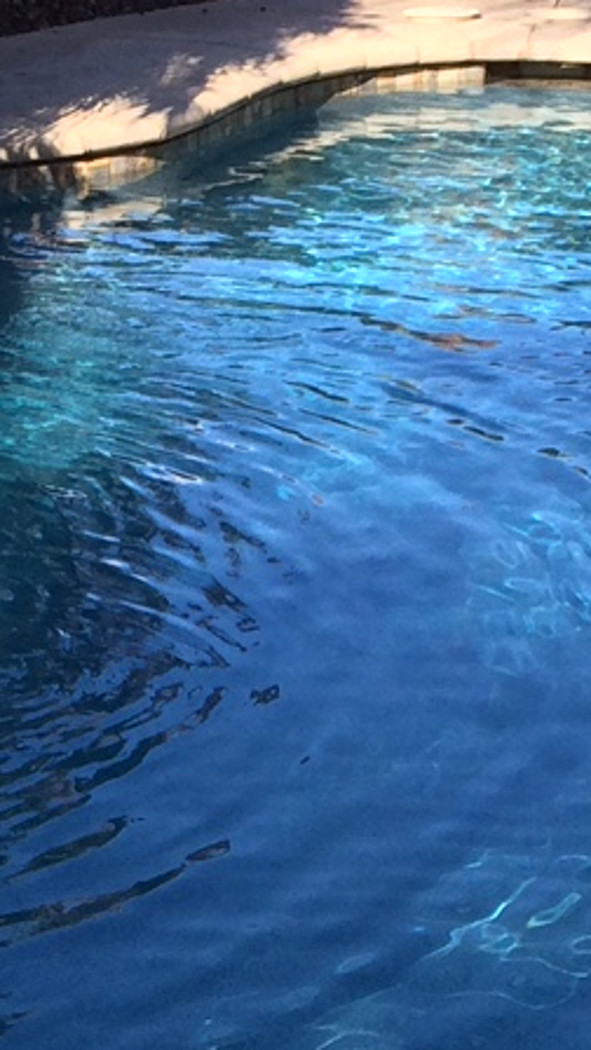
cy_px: 1270
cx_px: 375
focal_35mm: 115
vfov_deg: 17.7
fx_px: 3204
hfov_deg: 10.5
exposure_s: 1/789
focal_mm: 4.15
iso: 32
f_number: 2.2
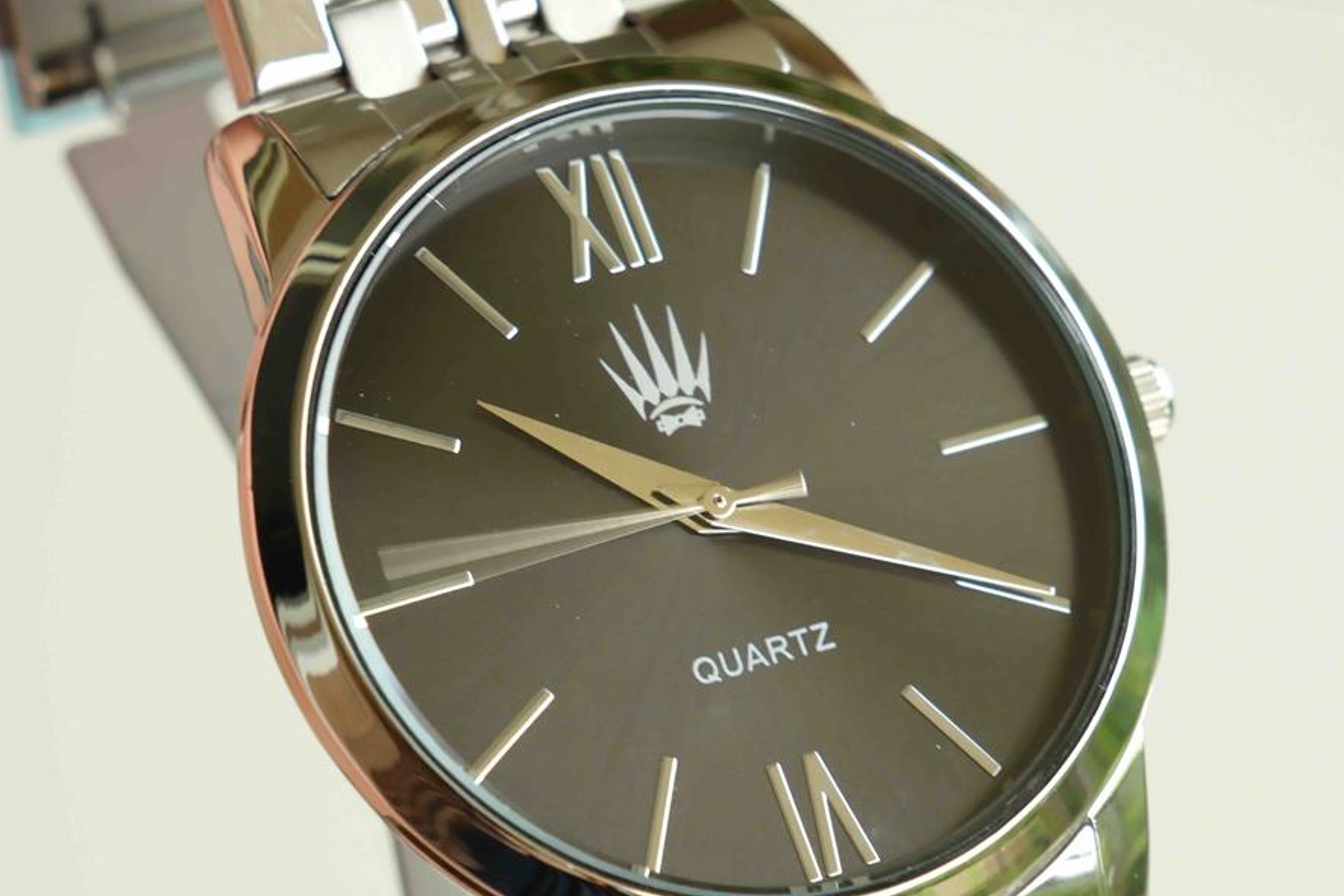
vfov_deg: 7.0
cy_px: 572
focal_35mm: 195
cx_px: 705
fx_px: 7281
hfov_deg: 10.5
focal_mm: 80
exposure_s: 1/40
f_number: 8
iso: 250
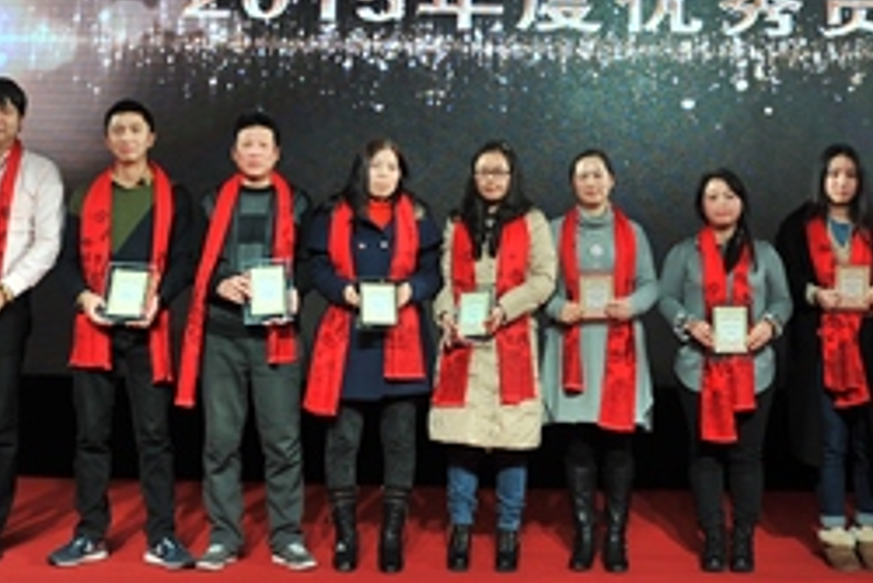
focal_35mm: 48
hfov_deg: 41.1
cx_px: 468
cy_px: 72
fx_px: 1165
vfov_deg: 27.2
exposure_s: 1/250
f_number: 2.8
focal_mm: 24
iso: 250
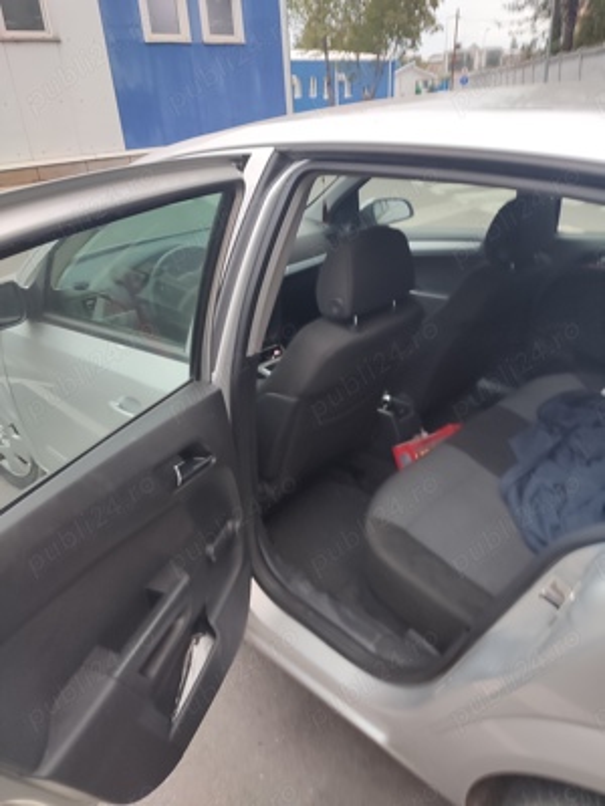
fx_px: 583
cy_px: 403
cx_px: 302
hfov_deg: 54.9
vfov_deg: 69.4
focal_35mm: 25
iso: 193
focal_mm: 6.04
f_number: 1.9
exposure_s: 1/25
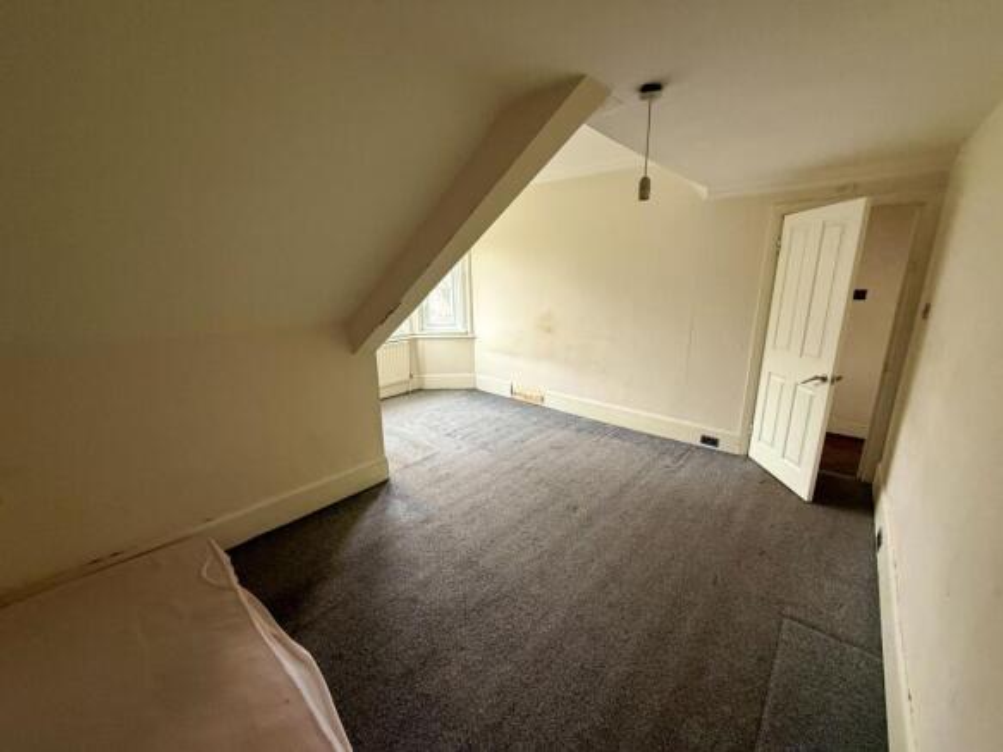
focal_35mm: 14
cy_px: 376
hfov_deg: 102.1
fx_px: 406
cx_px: 502
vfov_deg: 85.7
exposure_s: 1/99
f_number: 2.2
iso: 250
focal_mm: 2.22
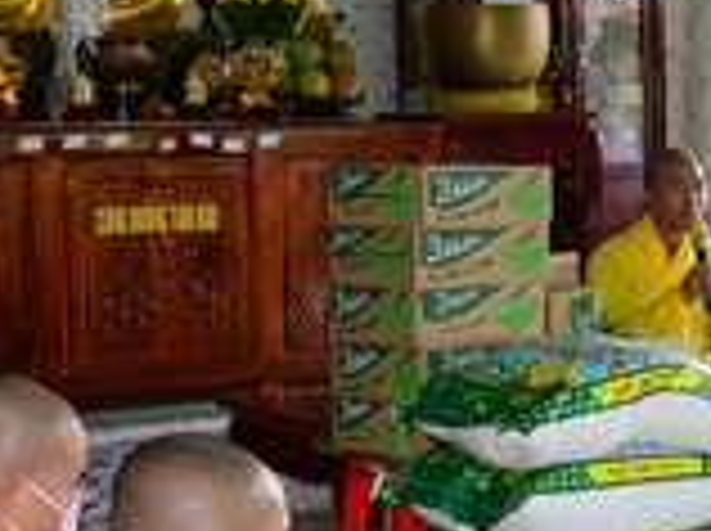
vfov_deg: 13.3
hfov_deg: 17.1
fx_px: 2276
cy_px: 333
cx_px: 810
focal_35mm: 111
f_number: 4.5
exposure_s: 1/40
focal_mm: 28
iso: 320
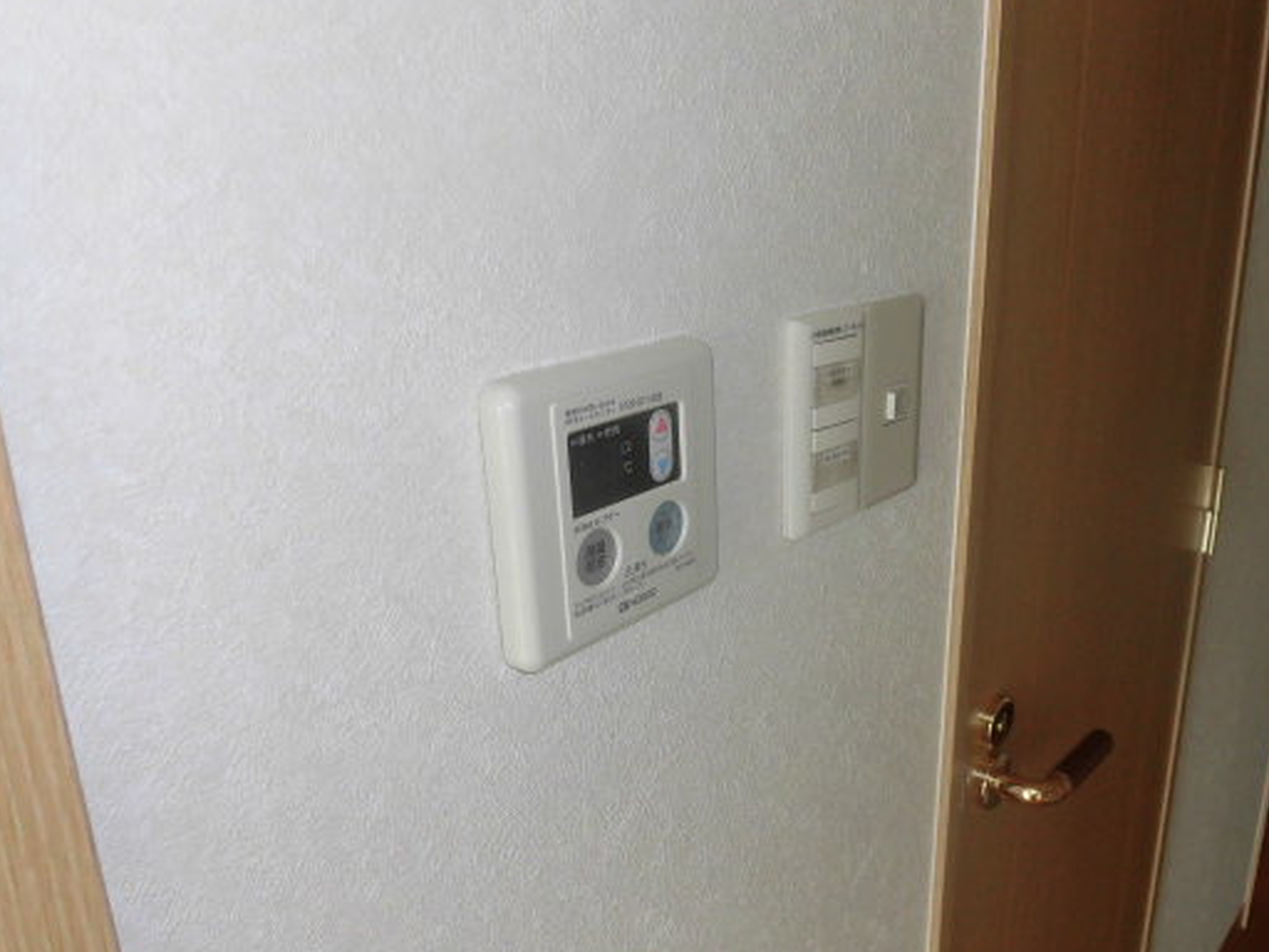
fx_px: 1100
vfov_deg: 46.7
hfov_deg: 59.3
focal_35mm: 30
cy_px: 545
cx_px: 778
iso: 100
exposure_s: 1/50
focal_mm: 4.3
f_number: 3.1
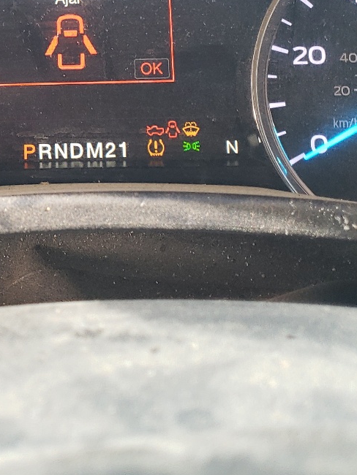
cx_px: 63
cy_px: 43
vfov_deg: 29.0
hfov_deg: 22.6
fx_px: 879
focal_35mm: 64
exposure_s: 1/60.2
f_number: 1.5
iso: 107
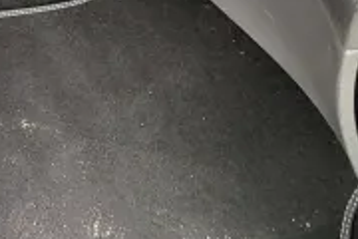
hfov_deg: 19.1
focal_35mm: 85
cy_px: -213
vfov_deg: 14.0
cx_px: -261
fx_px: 845
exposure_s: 1/110
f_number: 1.8
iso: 100
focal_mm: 5.56
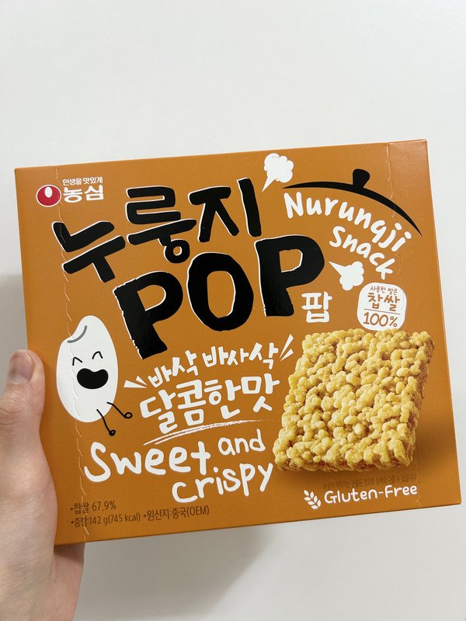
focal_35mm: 26
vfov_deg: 67.3
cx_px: 233
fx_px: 467
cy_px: 310
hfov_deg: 53.1
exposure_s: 1/60
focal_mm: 5.7
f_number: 1.5
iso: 100
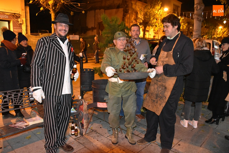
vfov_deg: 48.0
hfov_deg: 67.3
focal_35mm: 27
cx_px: 114
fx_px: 172
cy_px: 76
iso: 6400
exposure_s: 1/60
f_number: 3.5
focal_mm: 18
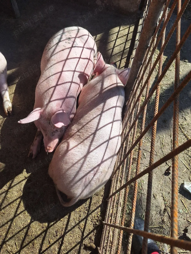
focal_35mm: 23
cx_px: 96
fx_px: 169
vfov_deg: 73.9
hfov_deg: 58.9
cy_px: 127
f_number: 1.8
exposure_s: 1/3333
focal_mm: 5.54
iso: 40
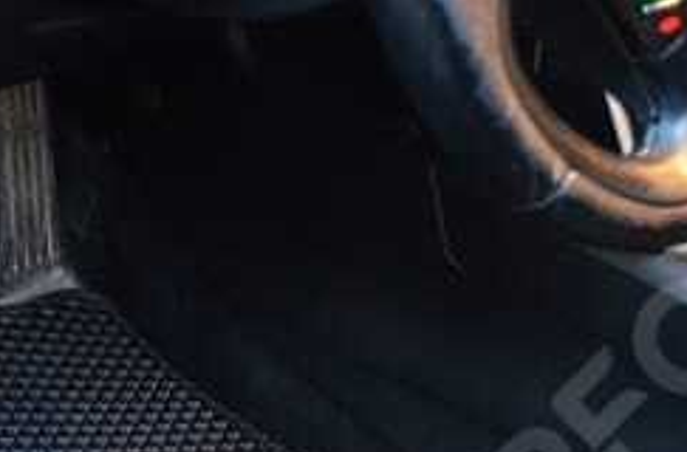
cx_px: -76
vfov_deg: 14.5
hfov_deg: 21.7
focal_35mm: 89
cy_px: 606
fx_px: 1692
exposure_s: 1/6
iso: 3200
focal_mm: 18
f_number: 3.5
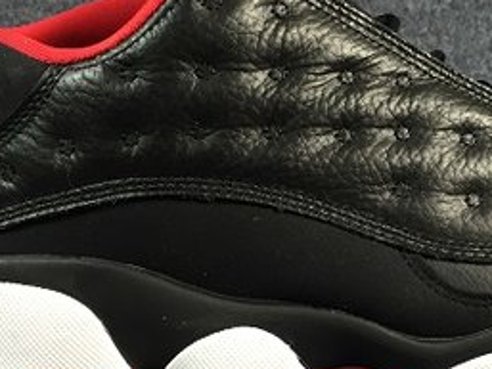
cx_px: 366
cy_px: 173
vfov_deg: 23.7
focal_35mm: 62
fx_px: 882
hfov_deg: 30.7
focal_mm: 4.15
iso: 80
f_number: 2.2
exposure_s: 1/33
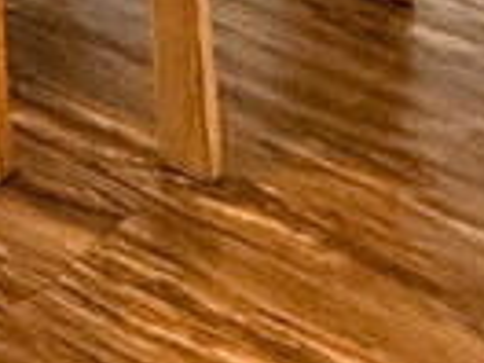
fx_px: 1524
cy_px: -752
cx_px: -521
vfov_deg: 9.9
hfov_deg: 14.5
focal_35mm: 109
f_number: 2.2
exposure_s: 1/100
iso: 80
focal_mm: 2.22
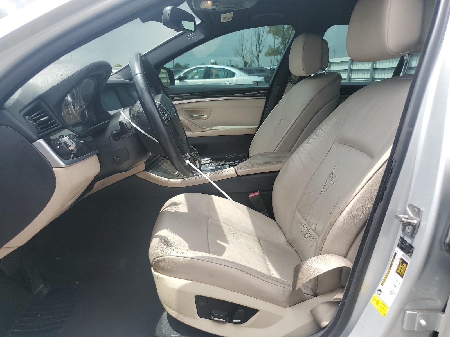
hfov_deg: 67.3
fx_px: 338
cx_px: 225
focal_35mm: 26
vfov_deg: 53.1
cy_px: 168
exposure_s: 1/1667
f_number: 1.5
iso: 50
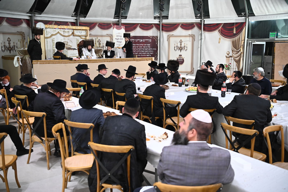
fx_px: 288
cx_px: 144
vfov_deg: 36.8
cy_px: 96
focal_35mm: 36
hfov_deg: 53.2
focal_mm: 36
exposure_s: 1/200
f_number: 3.2
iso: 2500
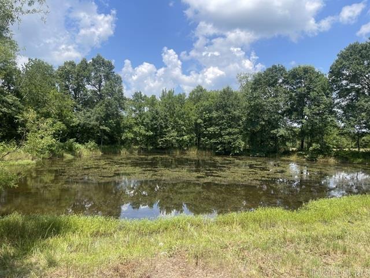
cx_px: 185
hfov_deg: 67.3
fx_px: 278
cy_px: 139
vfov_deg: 53.1
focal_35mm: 26
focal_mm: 5.1
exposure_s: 1/3344
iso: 50
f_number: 1.6
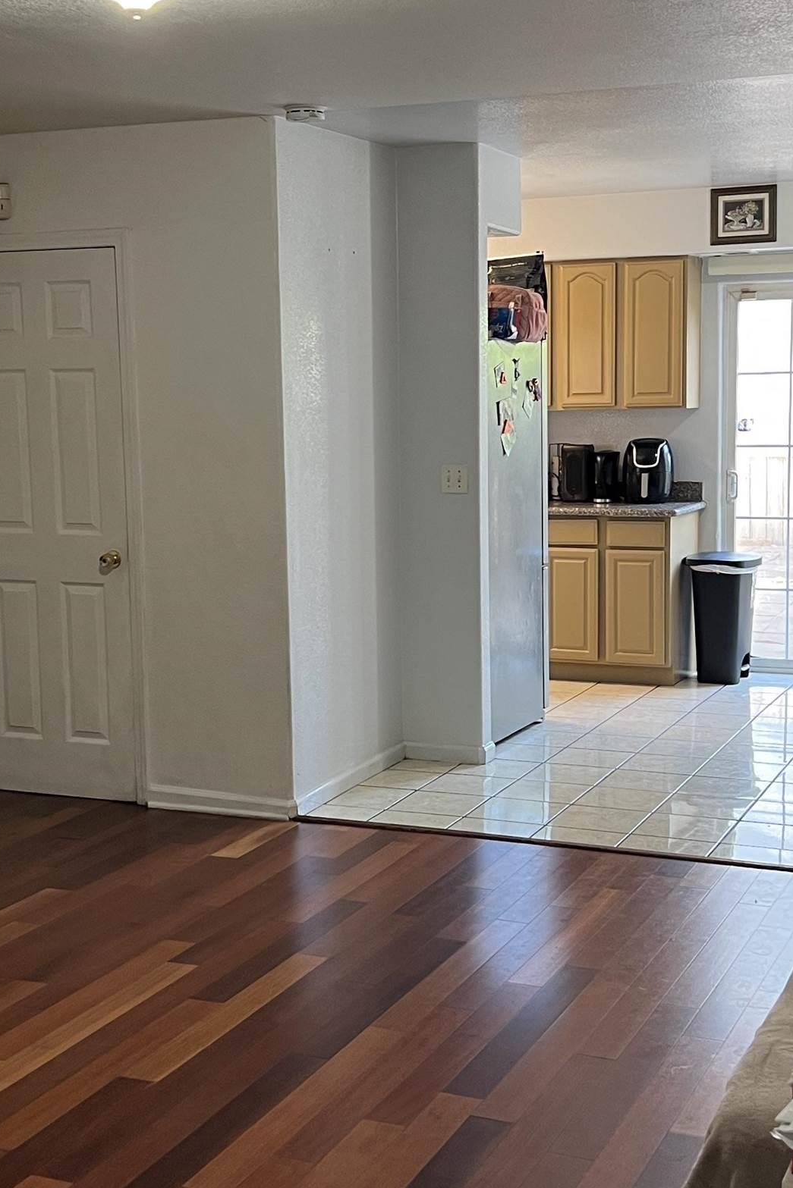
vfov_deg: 37.5
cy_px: 594
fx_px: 1751
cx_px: 389
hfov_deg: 25.5
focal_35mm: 53
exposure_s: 1/60
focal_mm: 5.7
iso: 125
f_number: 1.5
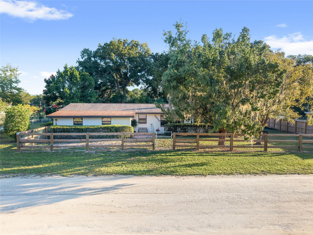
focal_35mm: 24
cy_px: 118
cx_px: 156
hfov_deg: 71.6
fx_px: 217
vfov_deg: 56.8
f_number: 1.8
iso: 260
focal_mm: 8.67
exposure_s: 1/1600
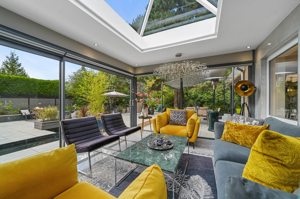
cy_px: 100
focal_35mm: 14
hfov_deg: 104.3
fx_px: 117
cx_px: 150
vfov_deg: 81.1
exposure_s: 1/13
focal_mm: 14
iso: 400
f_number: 8
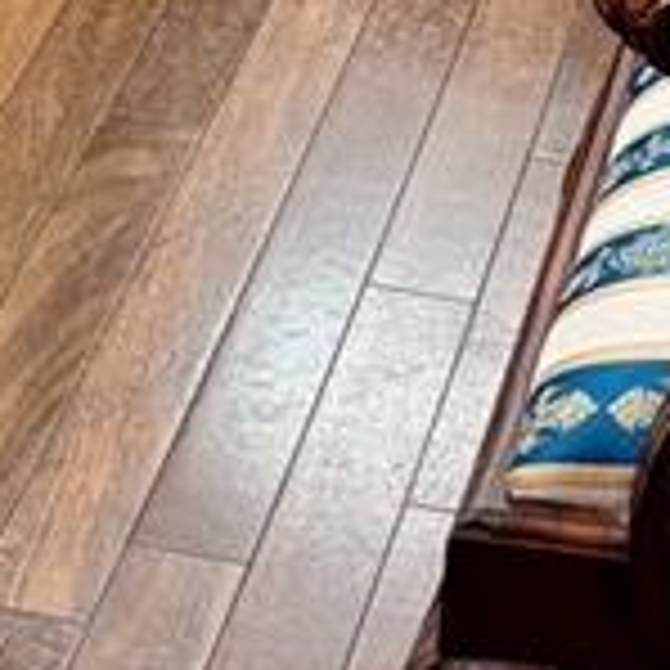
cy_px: -692
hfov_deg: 9.3
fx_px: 4051
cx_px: -220
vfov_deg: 8.9
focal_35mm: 185
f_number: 1.6
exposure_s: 1/60
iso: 125
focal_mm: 5.96
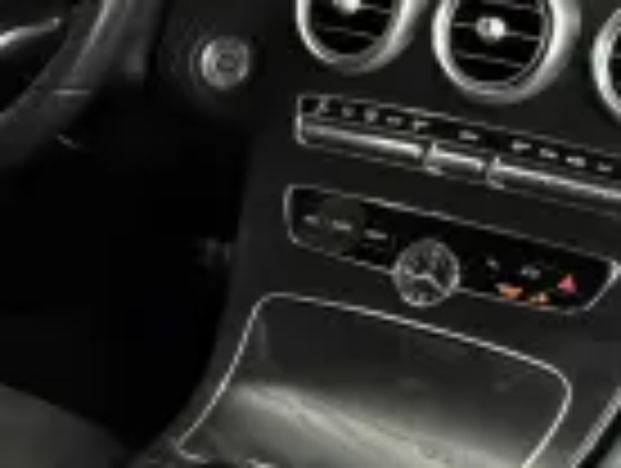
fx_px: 2246
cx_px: 162
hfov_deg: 15.7
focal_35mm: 125
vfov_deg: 11.9
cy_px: 194
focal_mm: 6.76
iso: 250
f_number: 1.78
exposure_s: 1/33
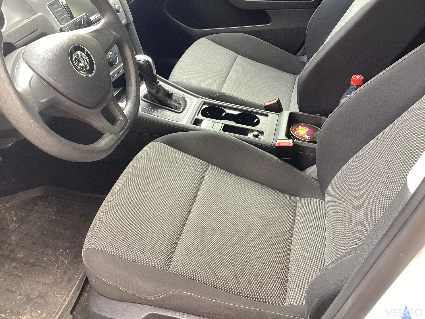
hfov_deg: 58.4
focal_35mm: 31
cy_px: 160
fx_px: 381
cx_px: 212
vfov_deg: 45.4
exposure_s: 1/60
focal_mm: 3.3
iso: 64
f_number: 2.4
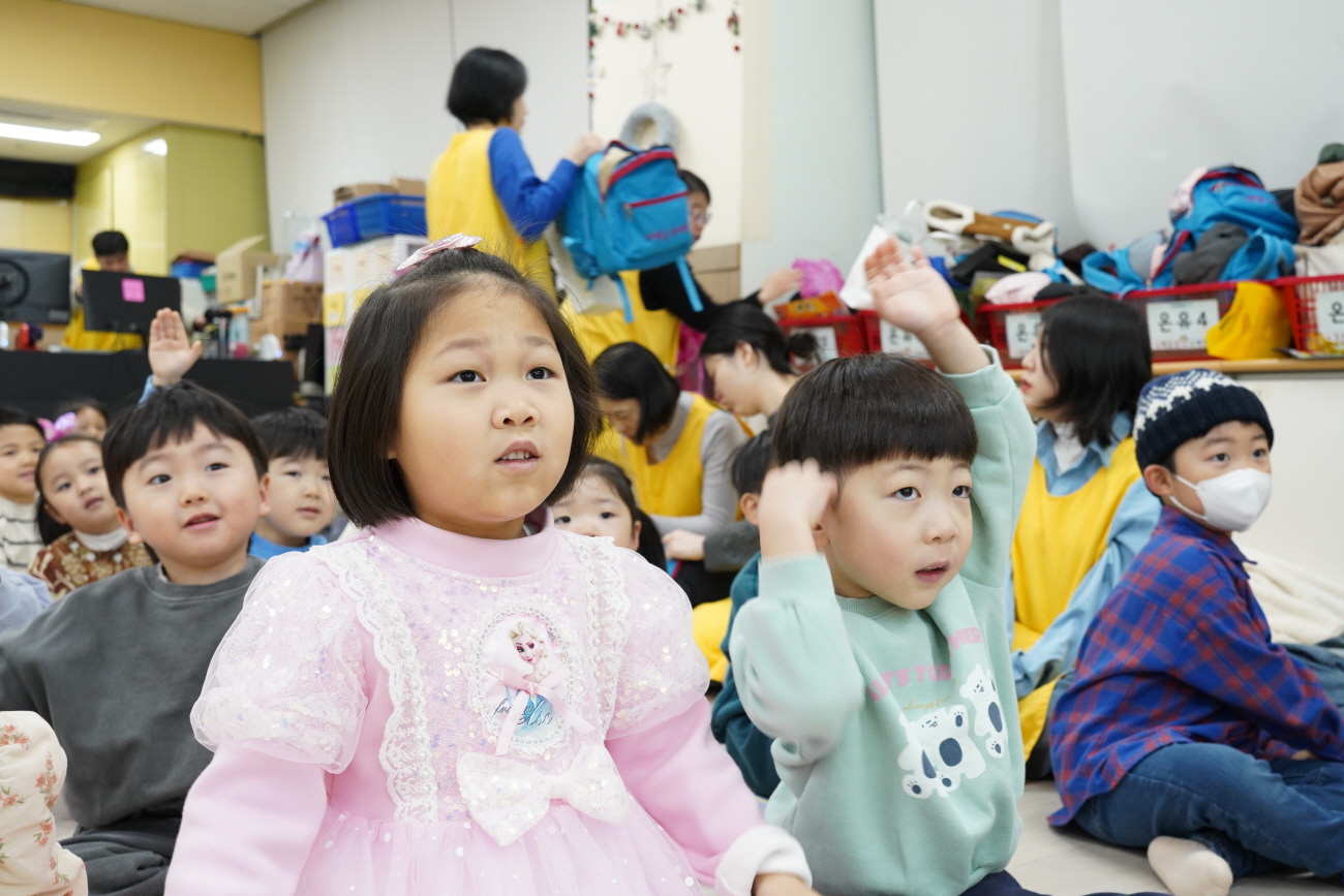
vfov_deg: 35.1
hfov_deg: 50.7
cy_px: 448
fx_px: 1419
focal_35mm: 38
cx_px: 672
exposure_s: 1/50
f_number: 7.1
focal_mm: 38
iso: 2500
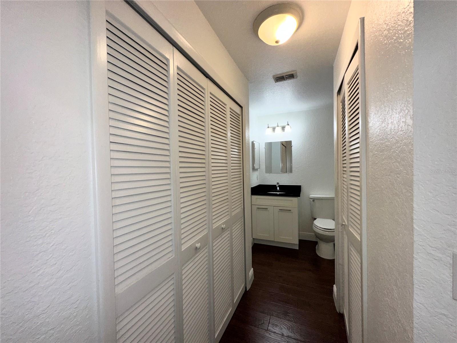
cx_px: 228
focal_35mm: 14
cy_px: 172
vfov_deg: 85.7
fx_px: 185
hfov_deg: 102.1
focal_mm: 2.22
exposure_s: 1/143
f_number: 2.2
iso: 32
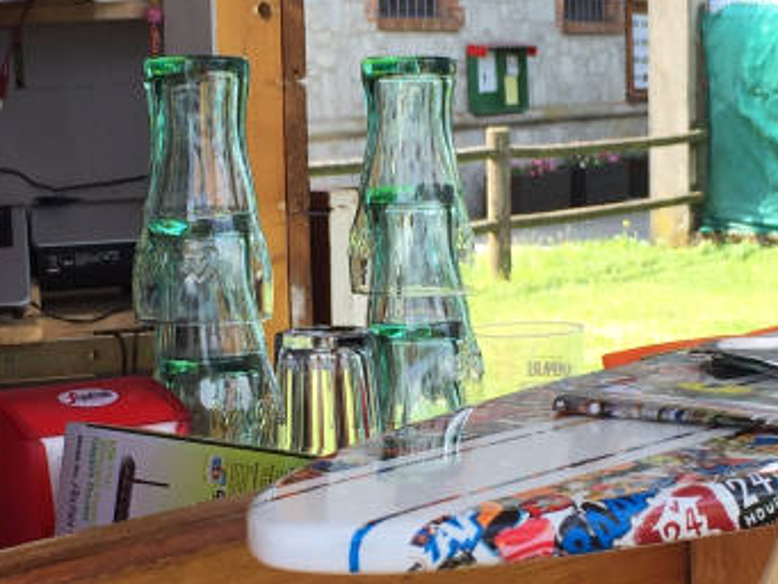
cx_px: 349
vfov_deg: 17.0
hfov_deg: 22.5
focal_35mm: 87
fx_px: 1956
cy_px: 338
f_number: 2.2
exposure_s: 1/260
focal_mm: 4.15
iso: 32
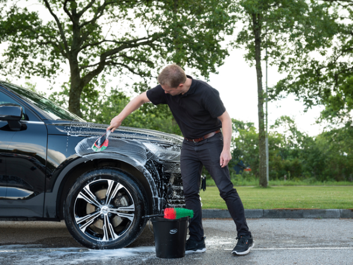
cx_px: 176
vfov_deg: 31.5
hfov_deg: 41.2
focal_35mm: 46
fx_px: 469
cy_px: 132
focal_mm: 58.6
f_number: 4.5
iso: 160
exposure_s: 1/125
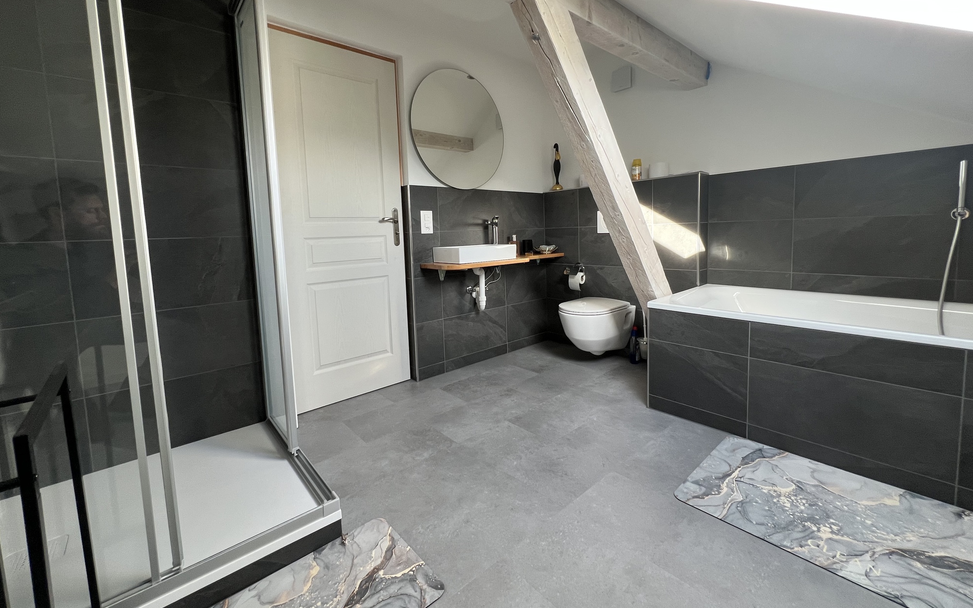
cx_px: 488
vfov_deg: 78.3
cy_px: 265
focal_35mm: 14
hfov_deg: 105.3
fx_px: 371
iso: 100
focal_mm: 1.57
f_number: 1.8
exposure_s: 1/99
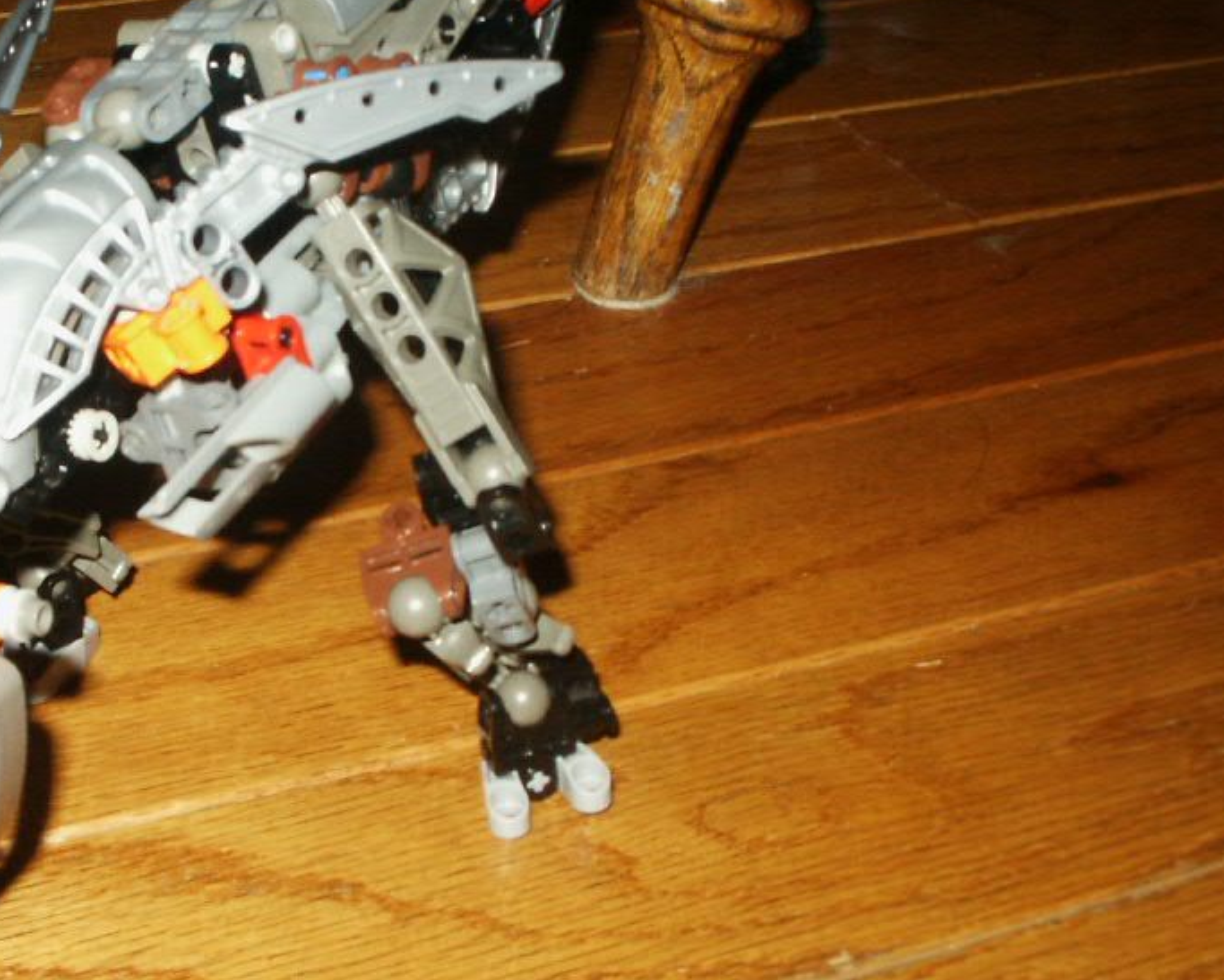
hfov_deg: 29.0
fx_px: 2319
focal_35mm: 64
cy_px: 466
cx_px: 276
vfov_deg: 23.9
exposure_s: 1/45
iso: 200
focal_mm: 7.18
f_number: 6.7
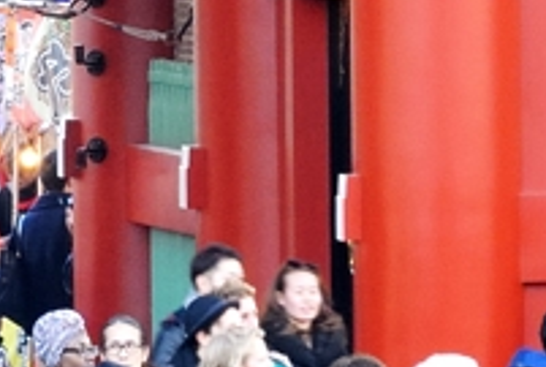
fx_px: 15474
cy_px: -382
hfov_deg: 2.0
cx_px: -206
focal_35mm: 1018
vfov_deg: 1.4
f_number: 8
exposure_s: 1/30
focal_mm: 74.2
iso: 720
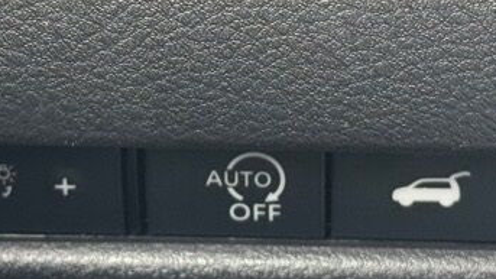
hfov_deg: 13.8
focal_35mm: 156
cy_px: -26
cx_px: 273
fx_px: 2052
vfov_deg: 7.7
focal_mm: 6.76
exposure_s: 1/60
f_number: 1.78
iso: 160
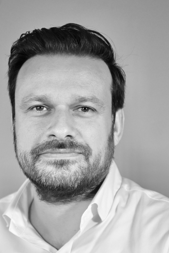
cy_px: 182
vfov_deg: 20.1
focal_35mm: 101
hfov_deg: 13.5
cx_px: 57
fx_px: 711
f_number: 2.8
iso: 1000
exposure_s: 1/200
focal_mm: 70
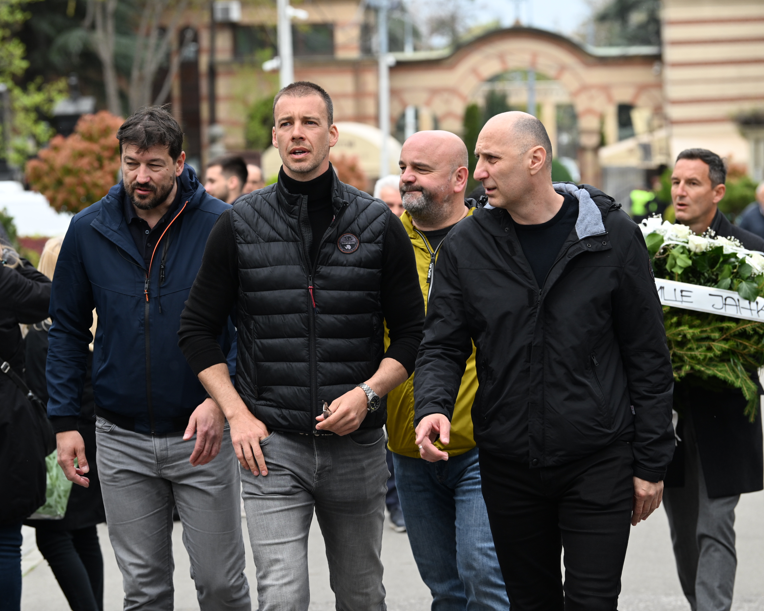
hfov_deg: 14.0
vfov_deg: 11.2
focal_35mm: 138
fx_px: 3121
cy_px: 305
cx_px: 357
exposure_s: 1/1000
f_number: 5
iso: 500
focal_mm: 122
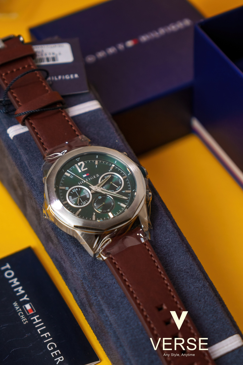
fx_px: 1063
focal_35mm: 105
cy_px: 182
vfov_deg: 19.5
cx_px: 122
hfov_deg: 13.0
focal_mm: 70
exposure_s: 1/60
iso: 200
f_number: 4
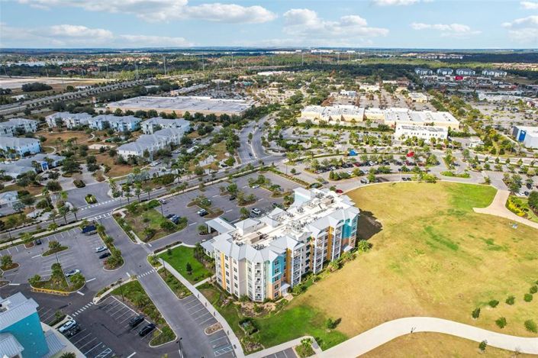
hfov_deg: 78.6
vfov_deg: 57.2
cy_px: 179
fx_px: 329
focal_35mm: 22
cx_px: 269
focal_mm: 8.4
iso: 140
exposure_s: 1/2500
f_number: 2.8
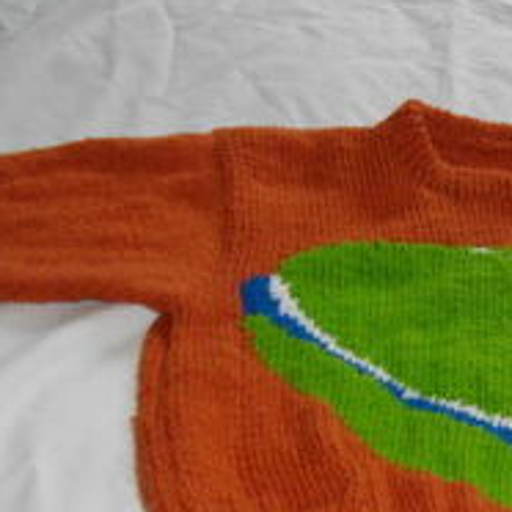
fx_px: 1222
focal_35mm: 73
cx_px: 520
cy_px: 460
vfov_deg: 23.1
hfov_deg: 22.7
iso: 200
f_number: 2.9
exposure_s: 1/50
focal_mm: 5.7
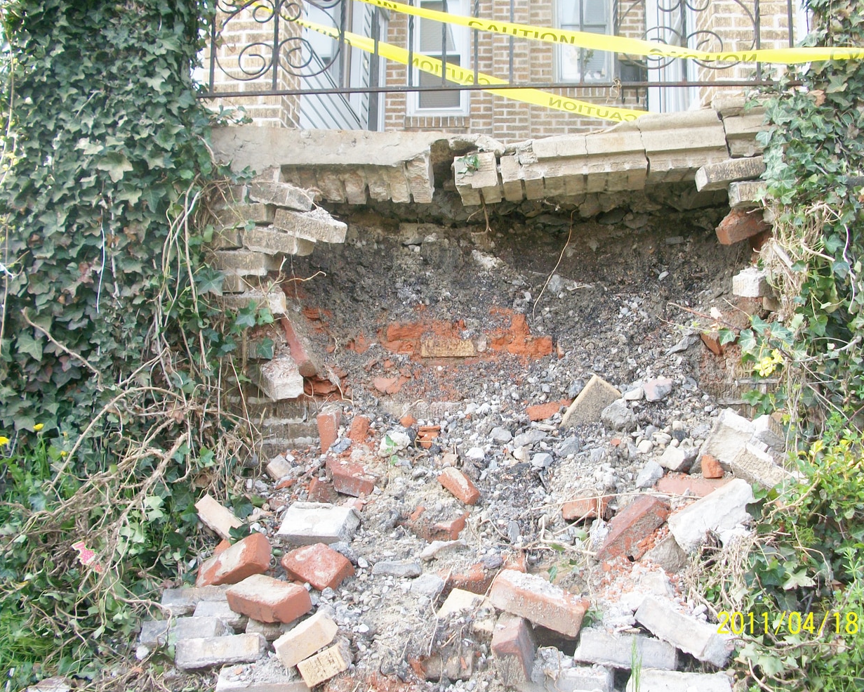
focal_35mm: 37
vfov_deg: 40.1
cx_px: 438
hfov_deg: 49.1
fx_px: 946
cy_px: 350
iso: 80
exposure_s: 1/80
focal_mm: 6.3
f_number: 3.1
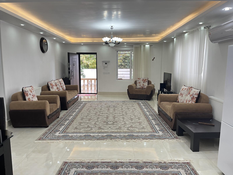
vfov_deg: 53.1
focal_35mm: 26
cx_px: 116
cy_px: 88
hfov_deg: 67.3
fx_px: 175
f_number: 1.6
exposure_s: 1/50
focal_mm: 5.1
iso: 80
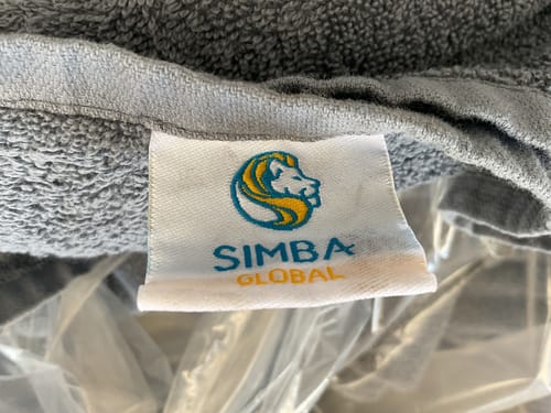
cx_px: 276
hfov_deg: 61.7
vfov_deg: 48.2
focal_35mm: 29
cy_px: 206
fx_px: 462
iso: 40
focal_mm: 3
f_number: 1.8
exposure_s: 1/50
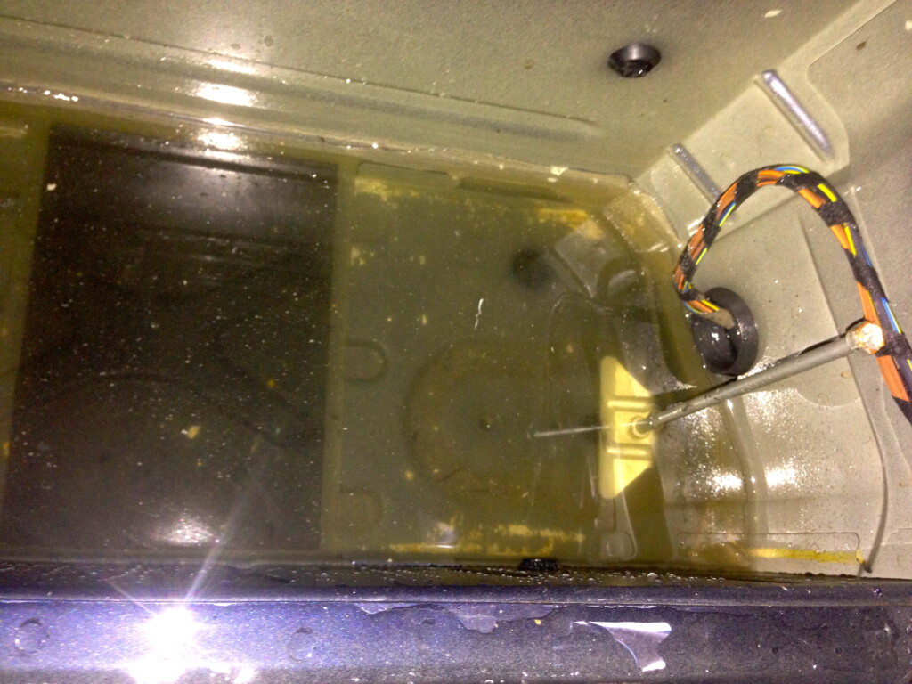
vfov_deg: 42.9
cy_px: 342
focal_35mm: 33
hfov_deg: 55.4
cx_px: 456
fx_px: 869
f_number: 2.4
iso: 200
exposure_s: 1/16
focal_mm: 4.13
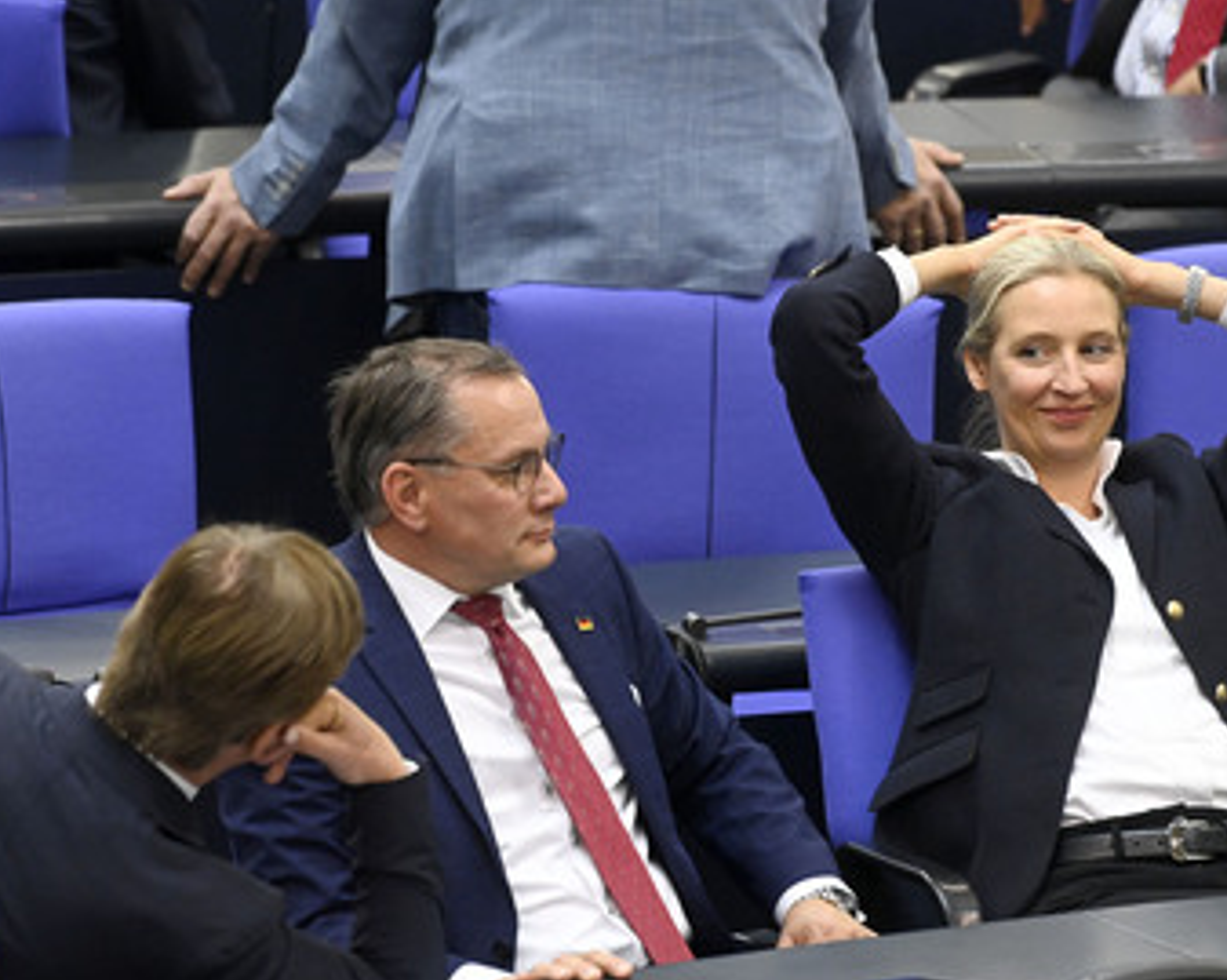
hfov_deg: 4.0
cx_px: 624
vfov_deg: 3.2
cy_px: 543
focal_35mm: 490
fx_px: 17779
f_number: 5.6
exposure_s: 1/400
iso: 8000
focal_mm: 390
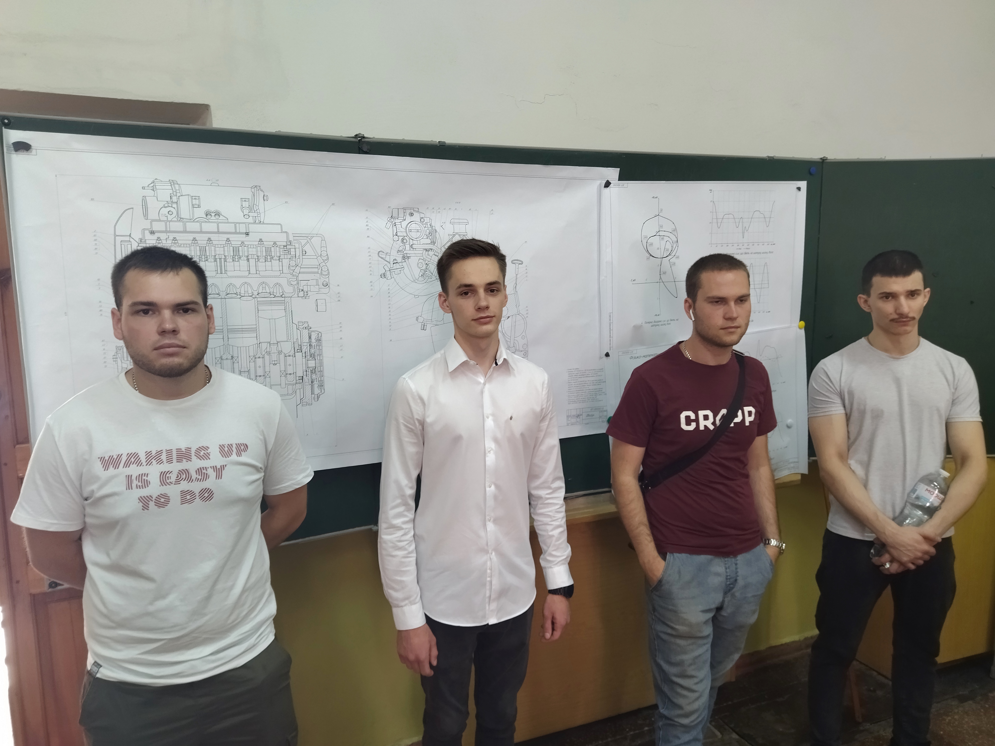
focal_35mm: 27
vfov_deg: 51.4
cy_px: 373
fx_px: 776
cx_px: 498
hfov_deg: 65.3
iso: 272
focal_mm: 4.74
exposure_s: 1/33
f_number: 1.79
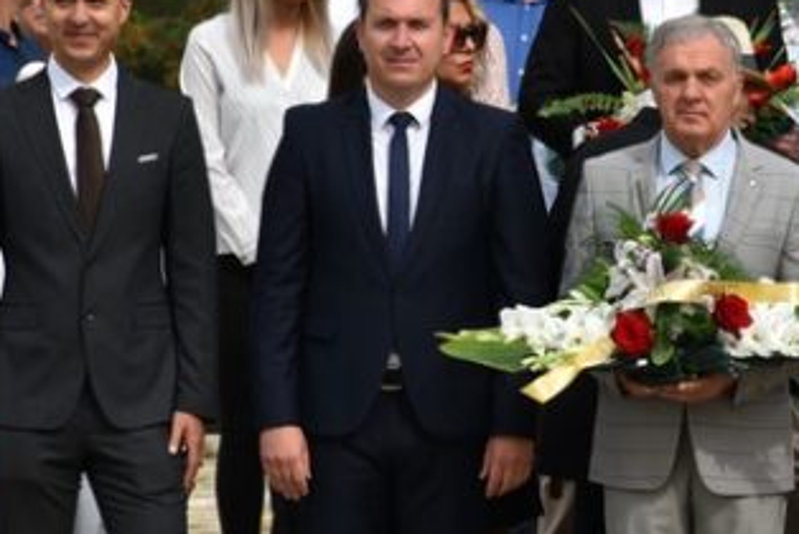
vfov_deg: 3.2
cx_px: 667
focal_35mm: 425
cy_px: 333
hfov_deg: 4.8
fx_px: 9441
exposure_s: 1/200
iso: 100
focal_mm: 116
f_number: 10
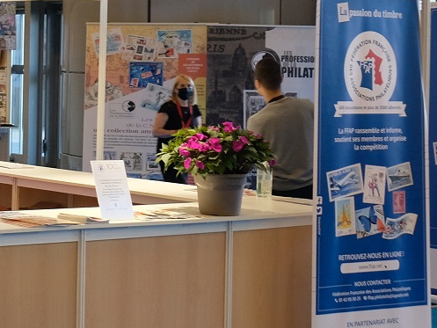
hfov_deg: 16.8
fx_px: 1402
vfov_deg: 13.3
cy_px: 64
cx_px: -124
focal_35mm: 111
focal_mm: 19
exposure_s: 1/52
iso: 800
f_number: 3.6
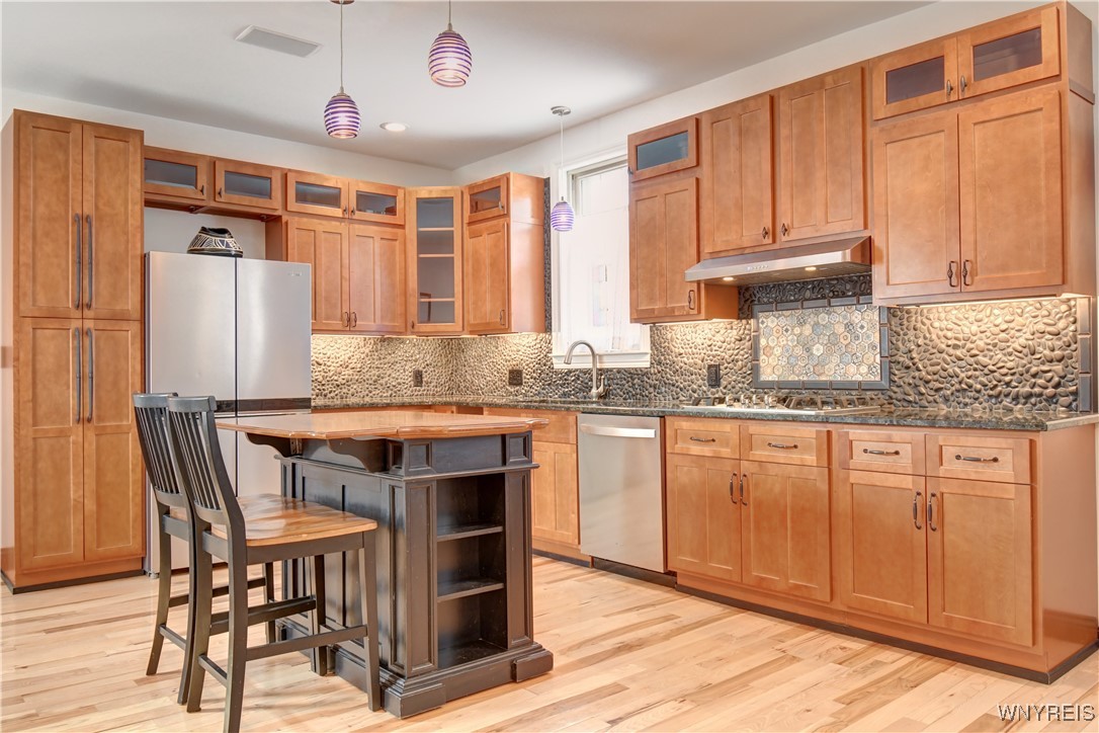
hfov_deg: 67.4
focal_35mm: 27
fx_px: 824
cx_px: 550
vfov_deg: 47.9
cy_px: 366
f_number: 5.3
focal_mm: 18
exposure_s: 1/6
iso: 1250
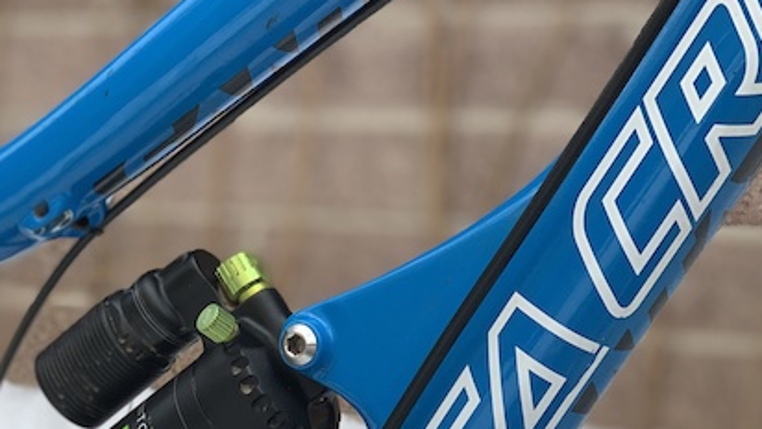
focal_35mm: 110
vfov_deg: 10.8
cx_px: 83
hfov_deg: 19.1
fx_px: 2223
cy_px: 533
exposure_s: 1/226
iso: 16
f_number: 2.4
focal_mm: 6
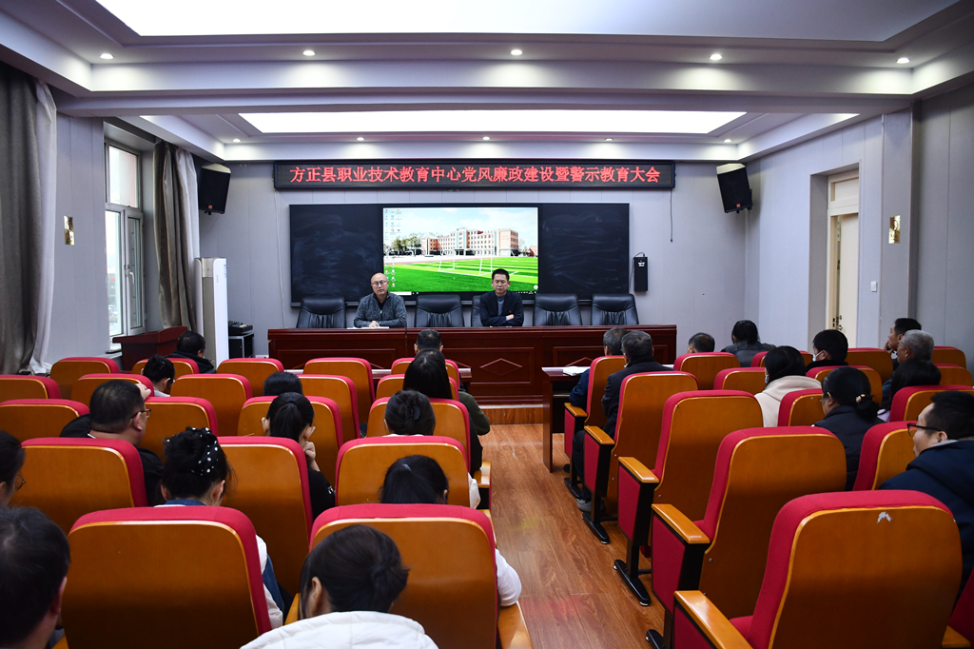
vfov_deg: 47.9
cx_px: 487
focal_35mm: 27
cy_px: 324
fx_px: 730
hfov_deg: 67.4
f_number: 3.5
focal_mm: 18
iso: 1100
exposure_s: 1/125
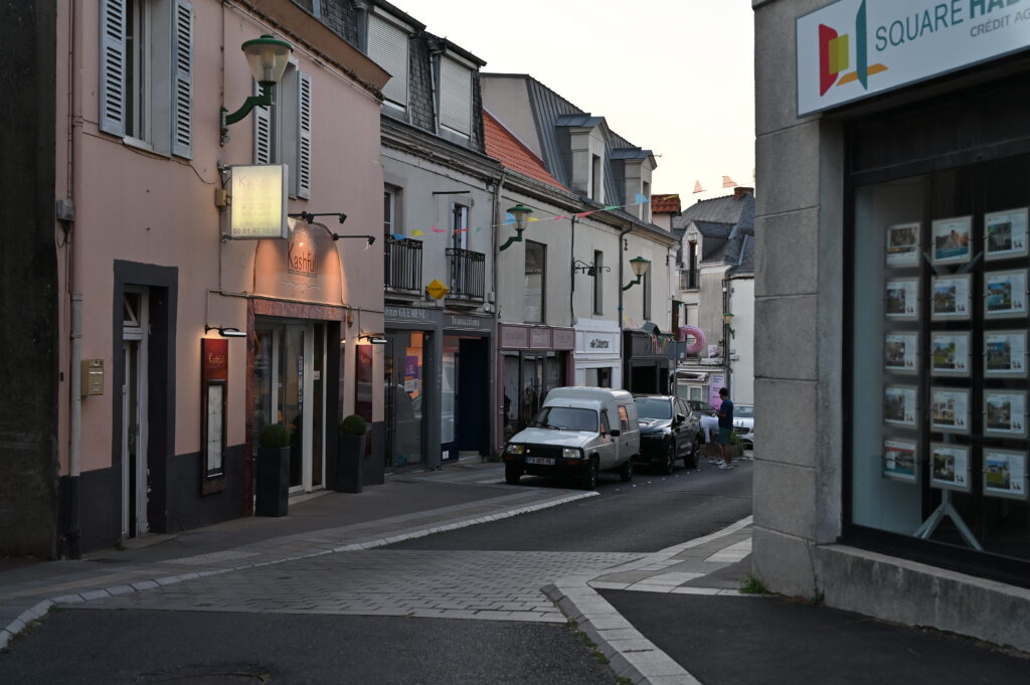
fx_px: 1315
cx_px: 515
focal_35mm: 46
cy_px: 342
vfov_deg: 29.2
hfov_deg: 42.8
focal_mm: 46
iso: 320
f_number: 4
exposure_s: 1/250
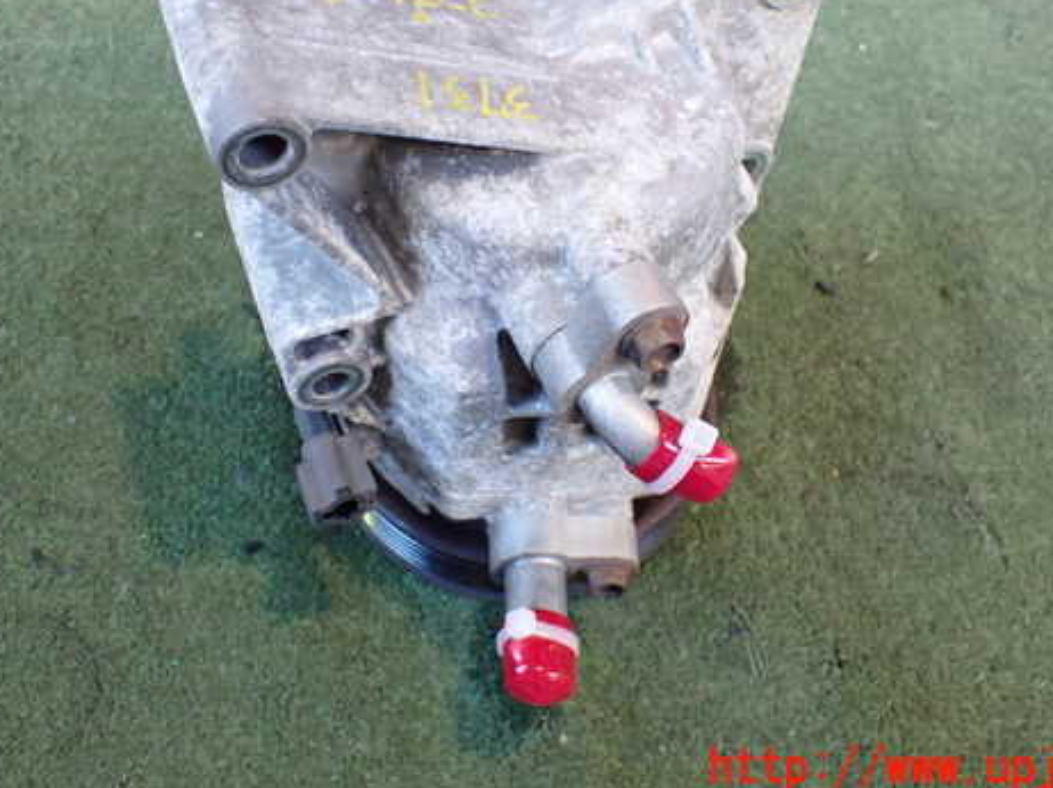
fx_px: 1186
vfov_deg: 36.5
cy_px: 285
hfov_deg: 47.9
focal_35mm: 39
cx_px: 540
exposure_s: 1/125
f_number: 2.3
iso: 640
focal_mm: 5.4
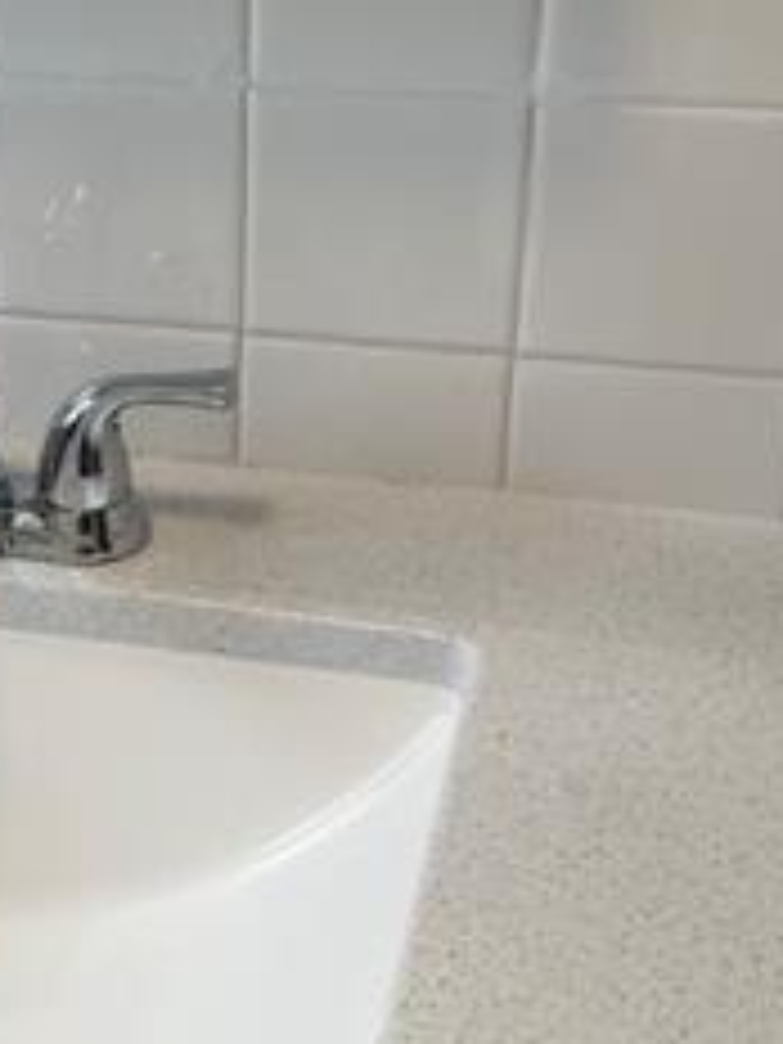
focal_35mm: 86
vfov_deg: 22.8
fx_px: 2594
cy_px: 540
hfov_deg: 15.9
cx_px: -351
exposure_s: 1/122
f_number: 1.6
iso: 32
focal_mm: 4.2
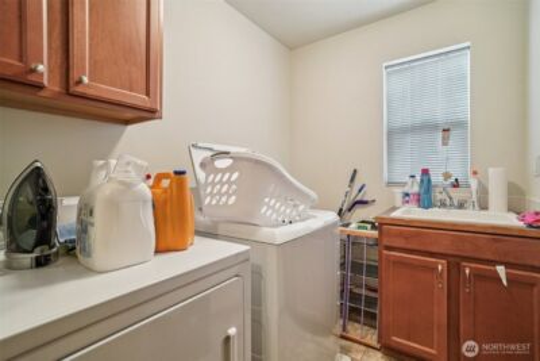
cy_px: 180
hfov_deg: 96.7
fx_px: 240
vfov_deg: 73.8
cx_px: 270
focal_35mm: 16
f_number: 8
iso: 1600
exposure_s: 1/20
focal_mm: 16
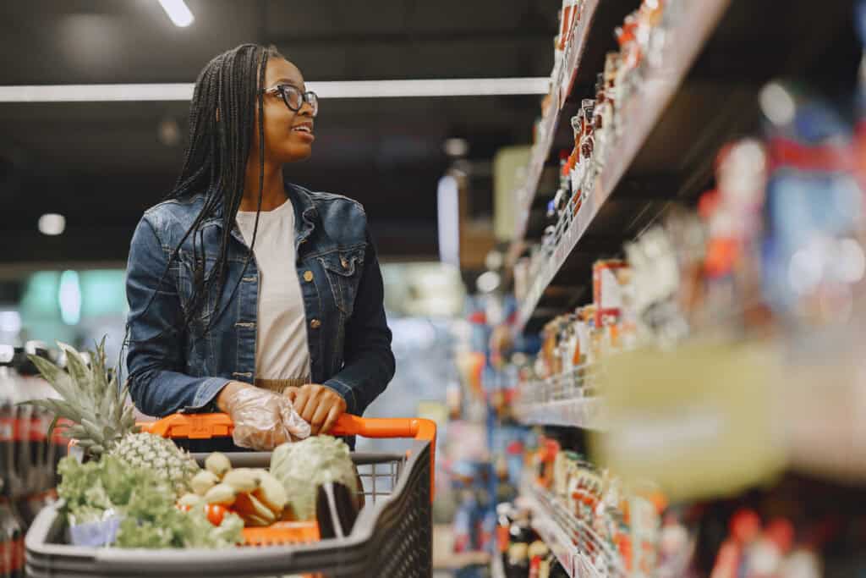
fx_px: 2045
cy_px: 289
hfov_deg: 23.9
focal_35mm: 85
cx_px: 433
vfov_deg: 16.1
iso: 640
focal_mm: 85
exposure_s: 1/250
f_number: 2
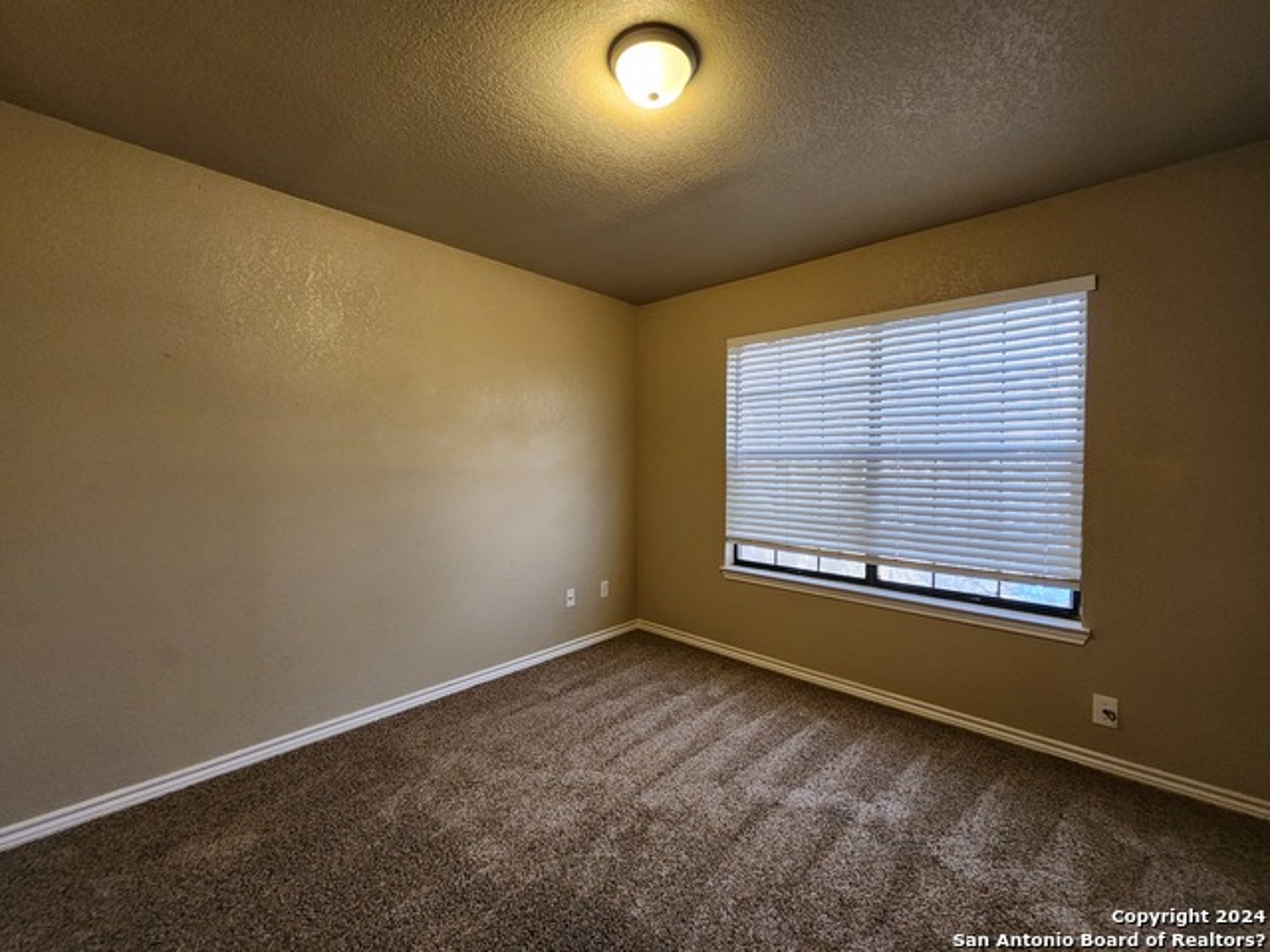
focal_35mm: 13
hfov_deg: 106.2
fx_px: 477
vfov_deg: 89.9
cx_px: 635
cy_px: 476
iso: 320
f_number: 2.2
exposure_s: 1/40
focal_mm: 2.2
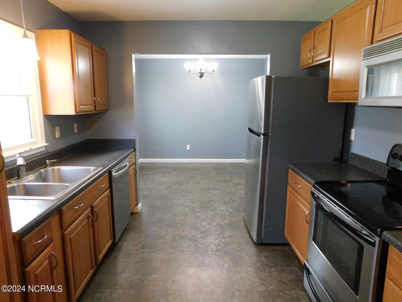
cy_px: 151
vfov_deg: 58.9
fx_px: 267
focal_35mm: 23
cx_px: 201
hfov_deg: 73.9
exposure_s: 1/30
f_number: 3
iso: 400
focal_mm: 4
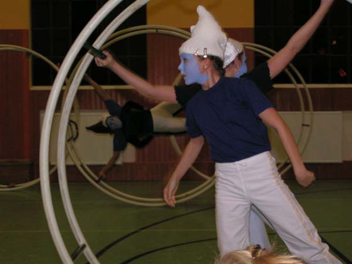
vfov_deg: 20.4
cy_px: 132
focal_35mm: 72
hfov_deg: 27.0
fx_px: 732
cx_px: 176
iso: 200
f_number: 3.2
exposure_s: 1/80
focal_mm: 11
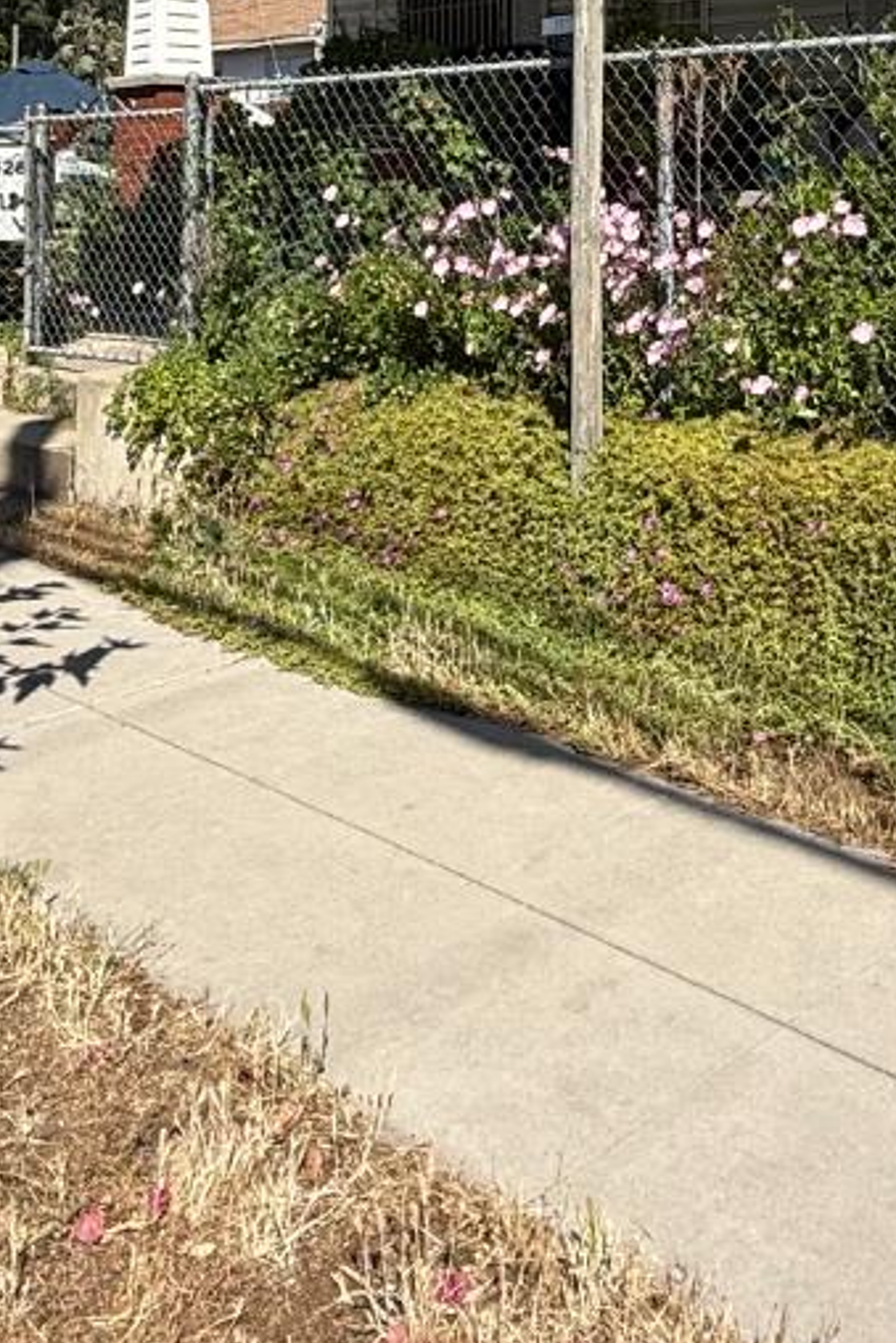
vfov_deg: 41.4
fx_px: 1604
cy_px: 104
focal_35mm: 43
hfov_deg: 30.9
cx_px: 624
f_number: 2.2
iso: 50
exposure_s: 1/2092
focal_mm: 2.22
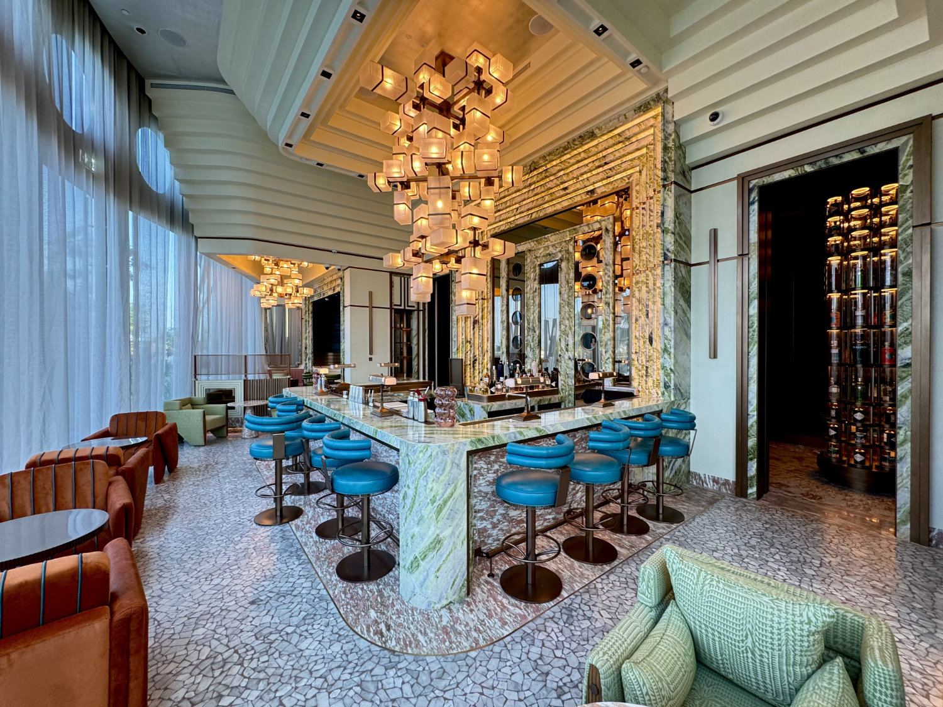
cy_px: 354
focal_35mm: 14
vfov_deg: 85.7
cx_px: 472
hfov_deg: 102.1
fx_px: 381
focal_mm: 2.2
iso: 125
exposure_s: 1/100
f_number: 2.2
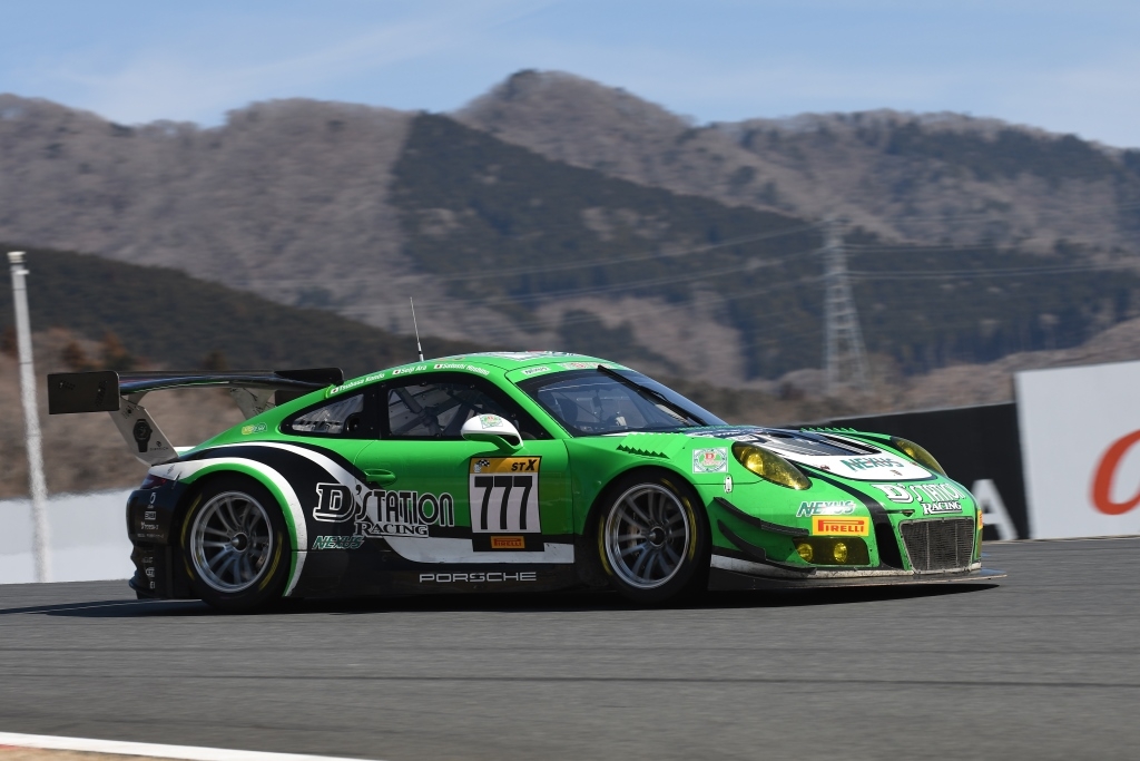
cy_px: 380
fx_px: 6175
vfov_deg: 7.0
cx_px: 570
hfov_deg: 10.5
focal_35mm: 195
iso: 100
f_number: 8
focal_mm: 130
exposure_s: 1/400
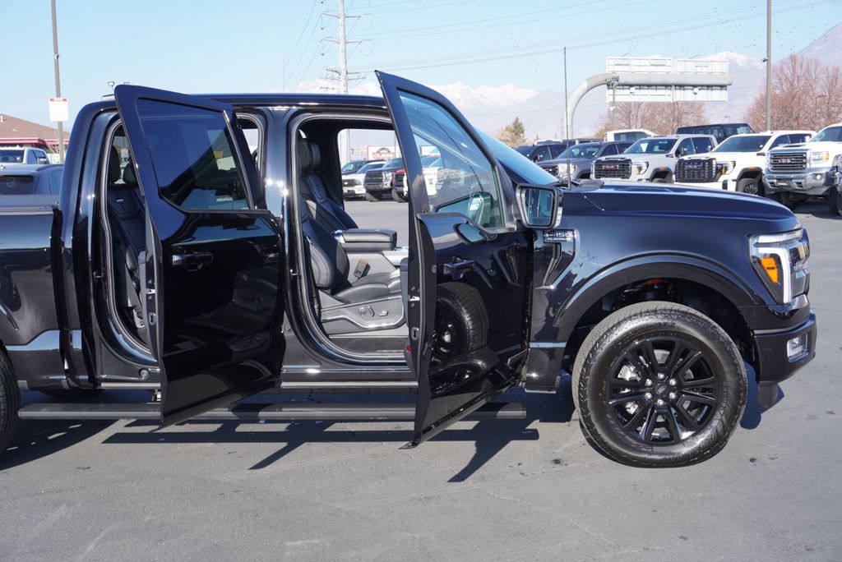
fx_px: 913
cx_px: 421
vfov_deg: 34.3
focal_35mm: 39
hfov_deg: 49.5
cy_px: 281
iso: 100
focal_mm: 26
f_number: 7.1
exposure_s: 1/160
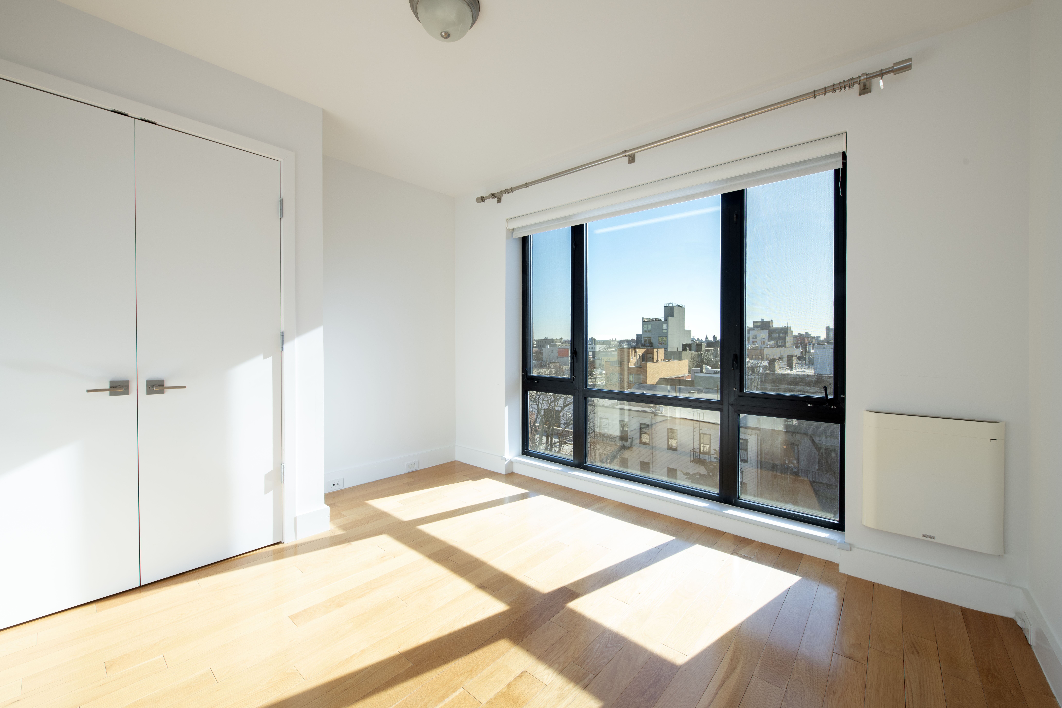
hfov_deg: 104.3
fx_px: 413
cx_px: 531
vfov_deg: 81.2
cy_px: 354
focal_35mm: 14
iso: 160
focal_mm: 14
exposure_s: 1/50
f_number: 11
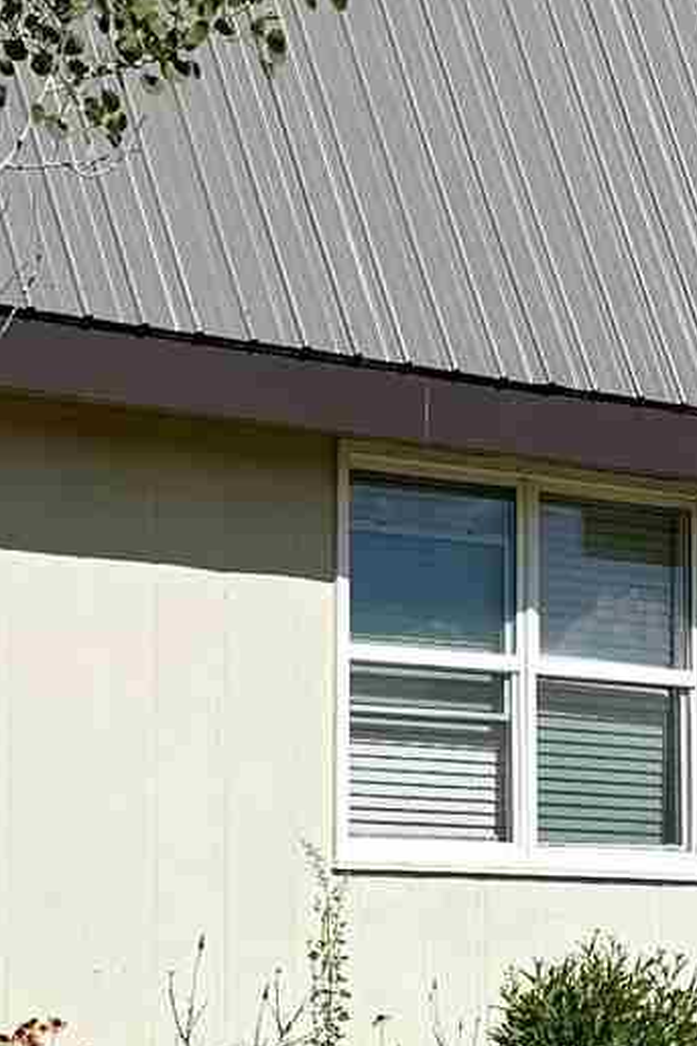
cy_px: 567
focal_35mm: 149
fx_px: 4330
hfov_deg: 9.2
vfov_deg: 13.8
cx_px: 549
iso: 80
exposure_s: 1/6711
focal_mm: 6.76
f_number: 1.78
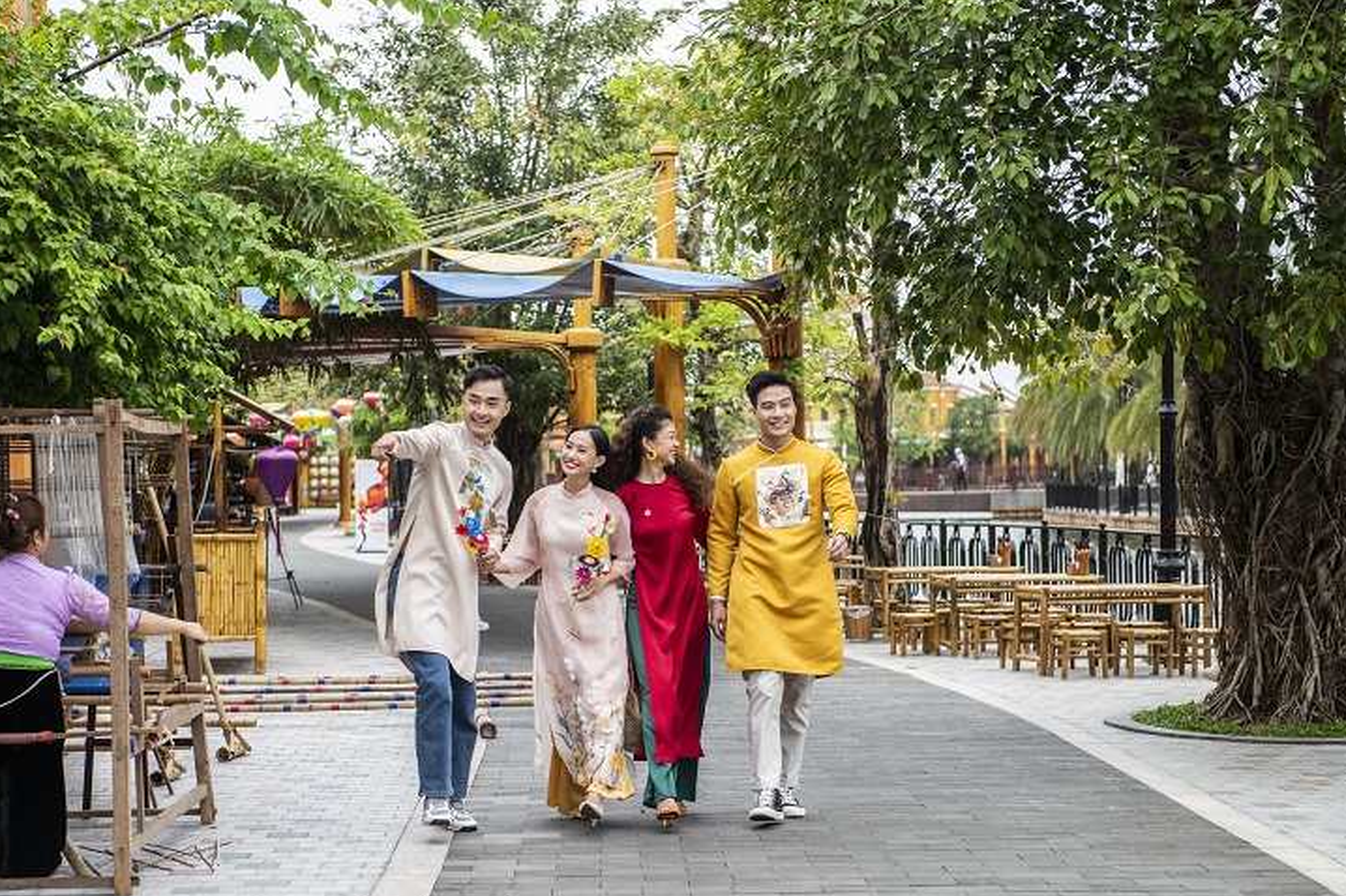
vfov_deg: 16.6
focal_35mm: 82
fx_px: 3064
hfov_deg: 24.8
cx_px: 588
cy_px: 521
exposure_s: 1/320
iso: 400
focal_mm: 70
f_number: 3.5
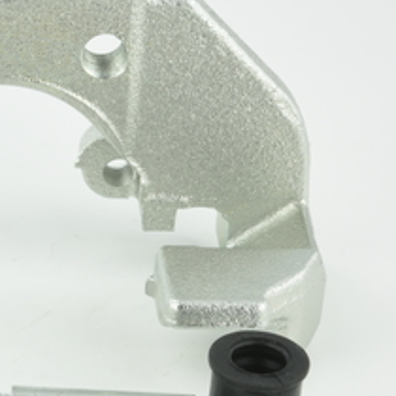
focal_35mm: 175
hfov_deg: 9.8
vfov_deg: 10.0
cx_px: -89
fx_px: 2265
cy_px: 309
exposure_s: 1/2.5
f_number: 32
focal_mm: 60
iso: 64
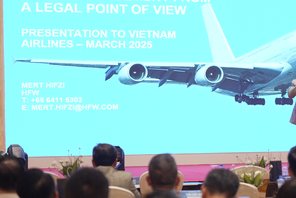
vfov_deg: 9.2
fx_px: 1226
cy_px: 92
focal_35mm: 149
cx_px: 289
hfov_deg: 13.6
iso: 800
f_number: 2.8
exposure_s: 1/100
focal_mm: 70
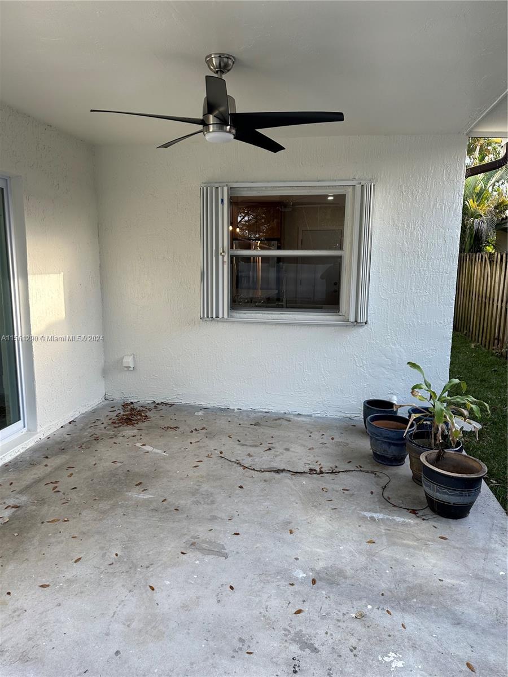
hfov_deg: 56.8
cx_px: 254
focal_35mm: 24
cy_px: 338
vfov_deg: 71.6
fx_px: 470
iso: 80
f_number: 1.78
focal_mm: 6.86
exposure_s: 1/421
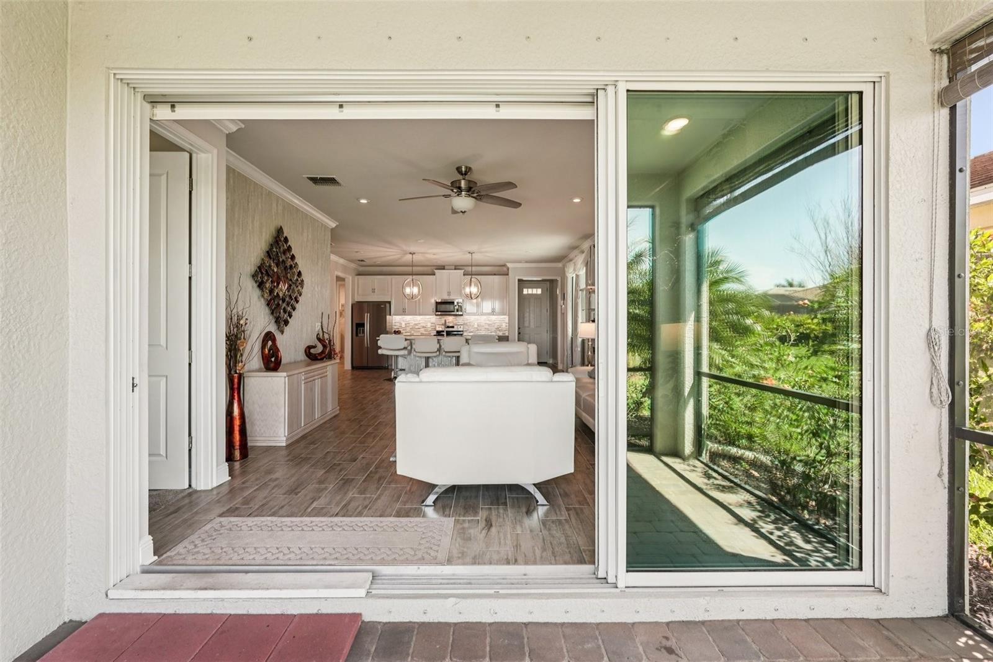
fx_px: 441
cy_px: 331
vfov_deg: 73.7
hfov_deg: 96.7
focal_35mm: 16
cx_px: 496
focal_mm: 16
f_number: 8
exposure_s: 1/40
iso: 400
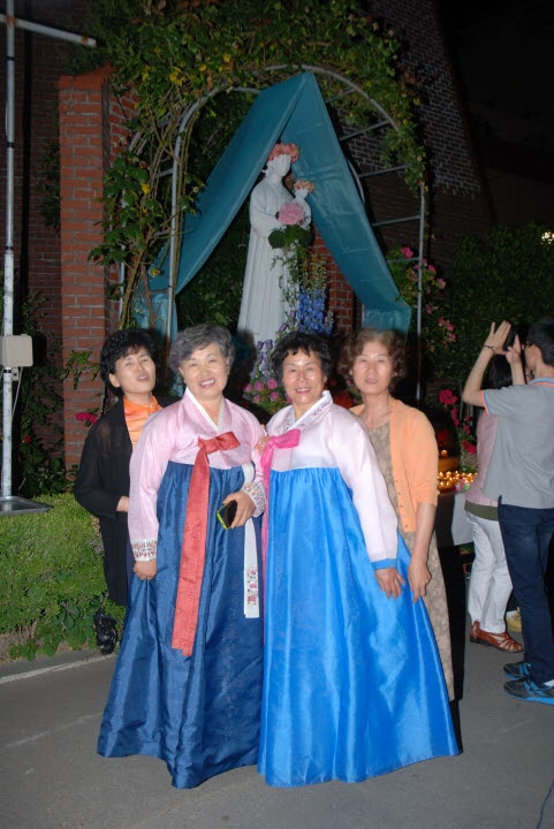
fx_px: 830
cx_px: 277
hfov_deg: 36.9
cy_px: 414
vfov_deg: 53.1
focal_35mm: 36
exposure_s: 1/60
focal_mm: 24
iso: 200
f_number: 5.6
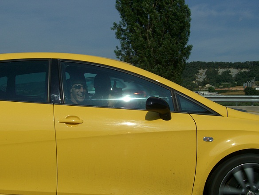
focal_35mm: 55
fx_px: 412
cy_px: 98
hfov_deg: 34.9
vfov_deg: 26.6
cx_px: 130
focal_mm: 11.5
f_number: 6.8
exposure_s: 1/500
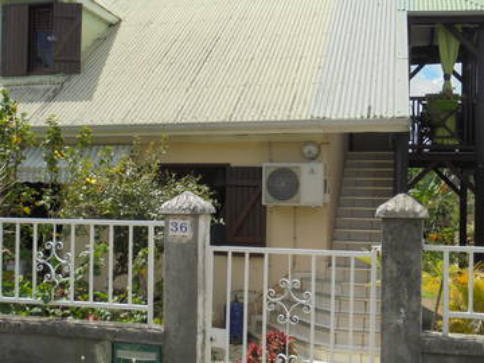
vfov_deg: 33.6
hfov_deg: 43.9
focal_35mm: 43
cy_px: 182
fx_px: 601
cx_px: 242
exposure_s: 1/1000
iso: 100
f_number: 4.5
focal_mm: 7.8
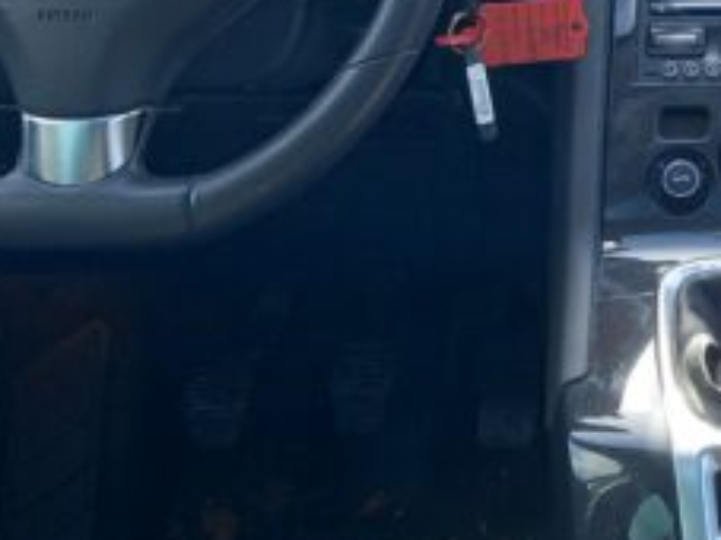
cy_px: 16
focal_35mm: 88
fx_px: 1832
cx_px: 740
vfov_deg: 16.5
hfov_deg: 21.4
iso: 25
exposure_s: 1/50
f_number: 2
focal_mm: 4.6
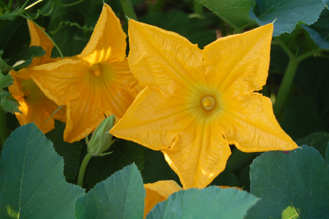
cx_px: 164
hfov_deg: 28.1
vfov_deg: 18.9
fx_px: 657
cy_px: 110
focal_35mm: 72
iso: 200
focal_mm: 48
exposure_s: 1/125
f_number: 5.6
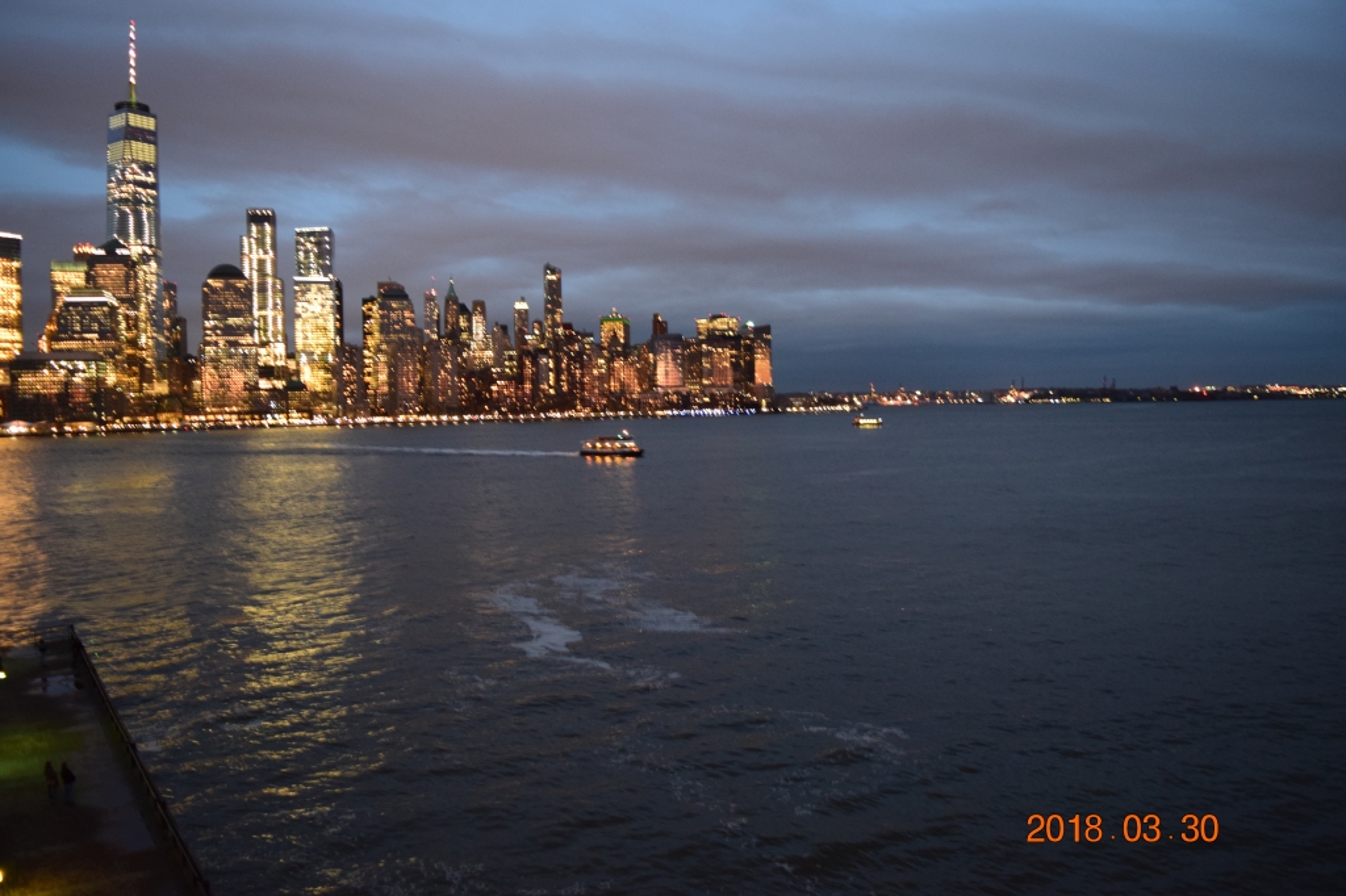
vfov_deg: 47.9
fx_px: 1009
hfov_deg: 67.4
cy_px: 448
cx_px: 673
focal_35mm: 27
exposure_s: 1/8
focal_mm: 18
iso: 1600
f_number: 3.5
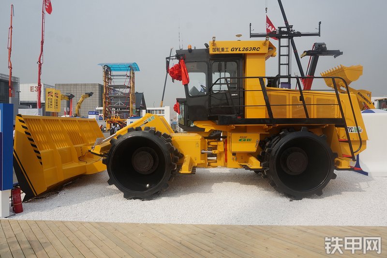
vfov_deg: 53.1
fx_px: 258
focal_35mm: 24
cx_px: 194
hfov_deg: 73.8
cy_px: 129
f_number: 9
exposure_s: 1/250
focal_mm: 16
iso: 100
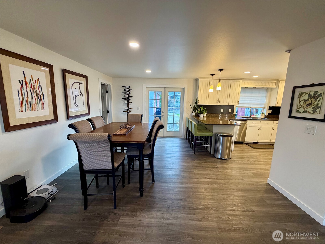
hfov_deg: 102.1
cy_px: 122
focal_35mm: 14
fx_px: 131
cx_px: 162
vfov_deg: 85.7
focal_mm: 2.22
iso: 320
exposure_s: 1/120
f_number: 2.2
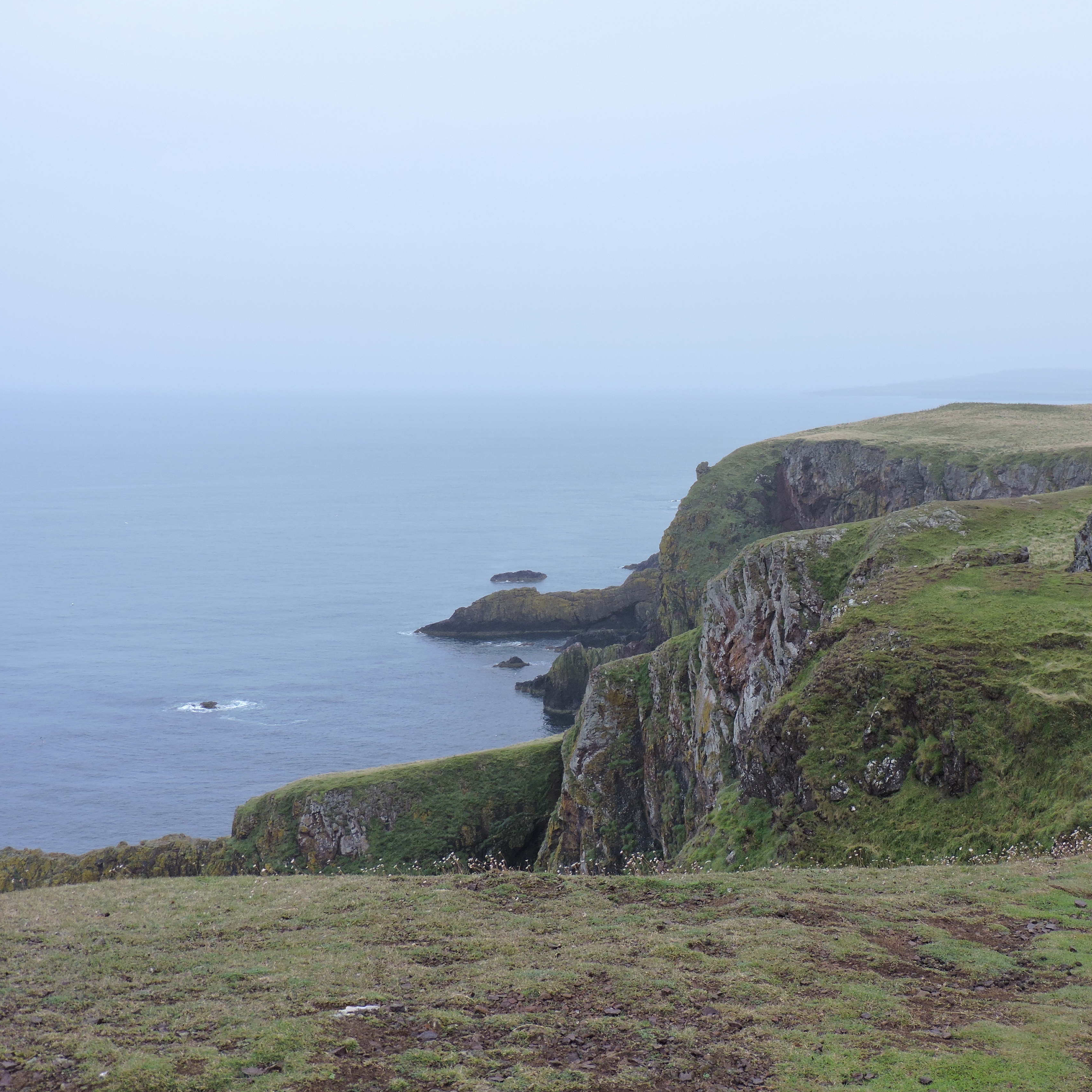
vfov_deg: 35.4
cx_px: 718
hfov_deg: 35.1
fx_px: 1713
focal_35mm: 48
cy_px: 539
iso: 100
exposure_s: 1/160
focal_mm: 7.1
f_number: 3.3
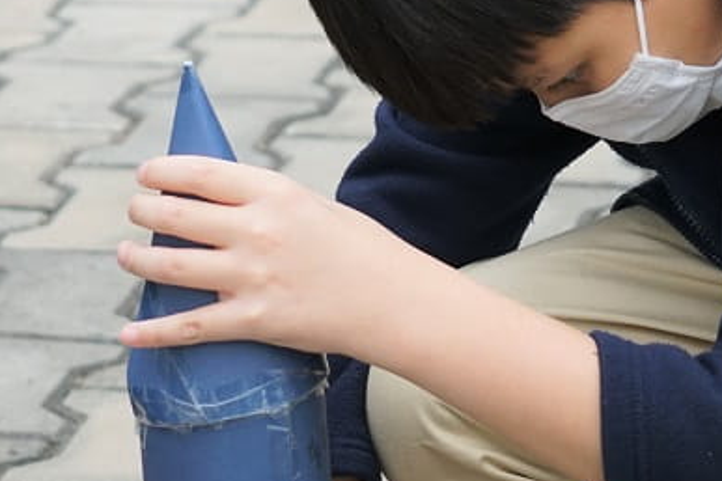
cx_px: 222
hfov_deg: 8.6
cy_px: 285
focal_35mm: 239
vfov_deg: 5.7
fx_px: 4793
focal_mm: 77
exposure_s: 1/160
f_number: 5.6
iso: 500
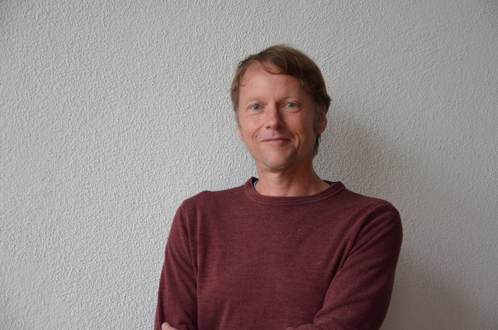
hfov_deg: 22.0
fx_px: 1284
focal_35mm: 93
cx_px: 249
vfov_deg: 14.6
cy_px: 165
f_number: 5.3
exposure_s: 1/125
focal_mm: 62
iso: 2200
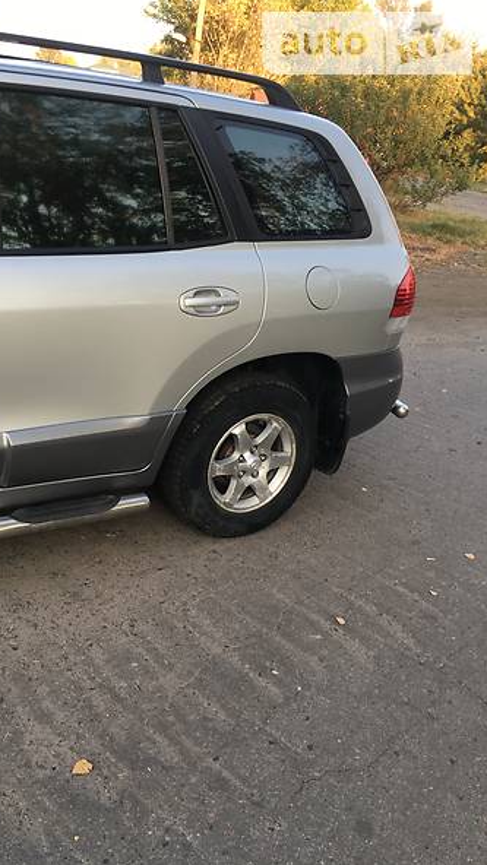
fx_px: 735
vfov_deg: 61.0
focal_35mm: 32
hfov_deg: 36.3
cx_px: 165
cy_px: 432
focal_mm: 4.2
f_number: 2.2
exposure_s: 1/100
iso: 32
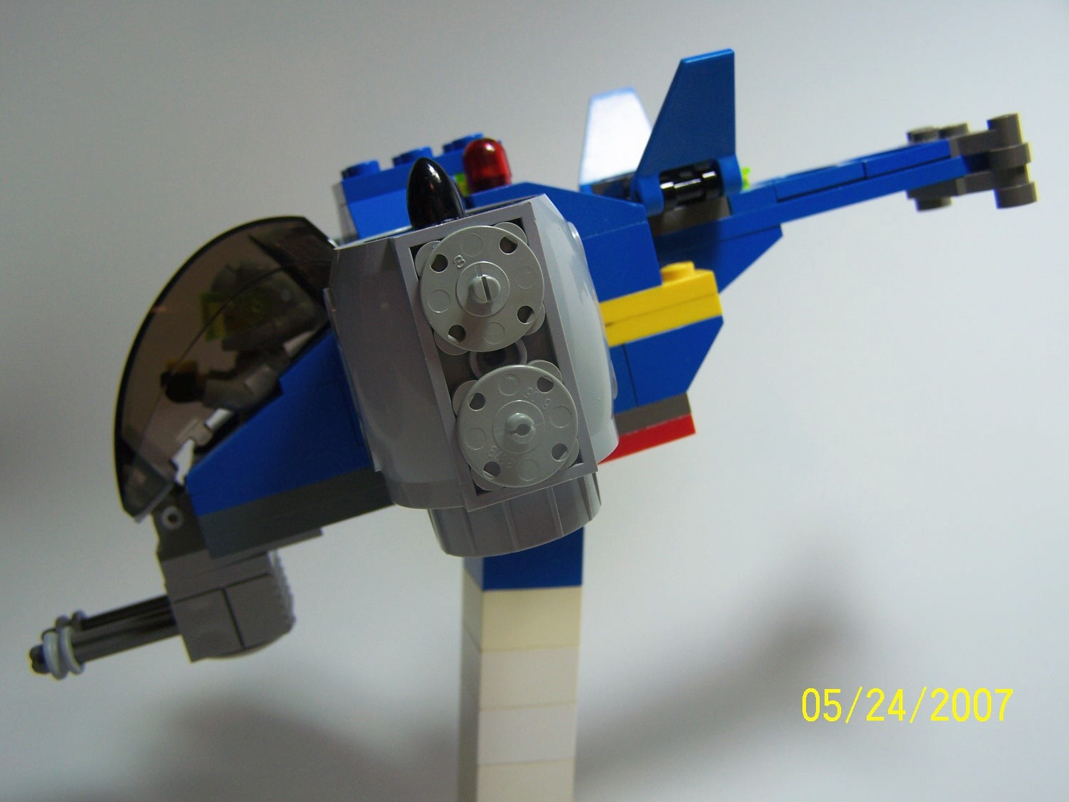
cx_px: 534
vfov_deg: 37.7
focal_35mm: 38
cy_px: 401
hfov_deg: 49.0
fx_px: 1174
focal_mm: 6.3
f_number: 2.8
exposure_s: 1/80
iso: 80
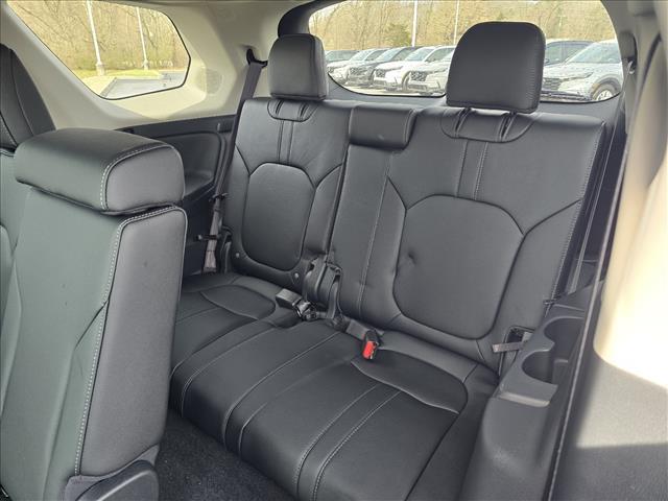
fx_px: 444
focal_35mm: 23
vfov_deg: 58.9
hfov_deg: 73.9
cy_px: 250
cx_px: 334
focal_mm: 6.3
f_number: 1.7
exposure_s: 1/182
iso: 160
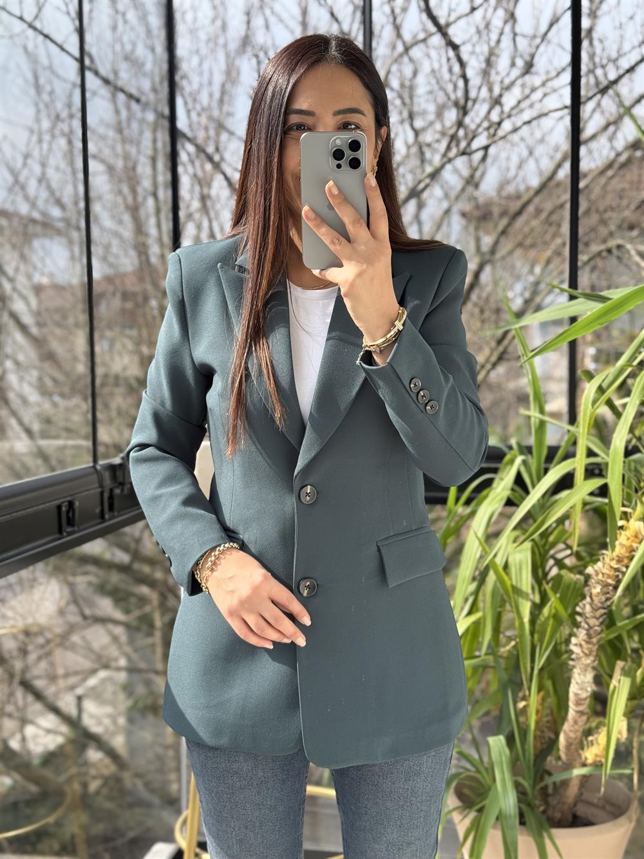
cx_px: 322
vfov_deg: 39.7
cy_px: 430
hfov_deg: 30.3
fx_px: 1190
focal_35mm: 48
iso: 64
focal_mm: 6.76
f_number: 1.78
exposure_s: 1/397
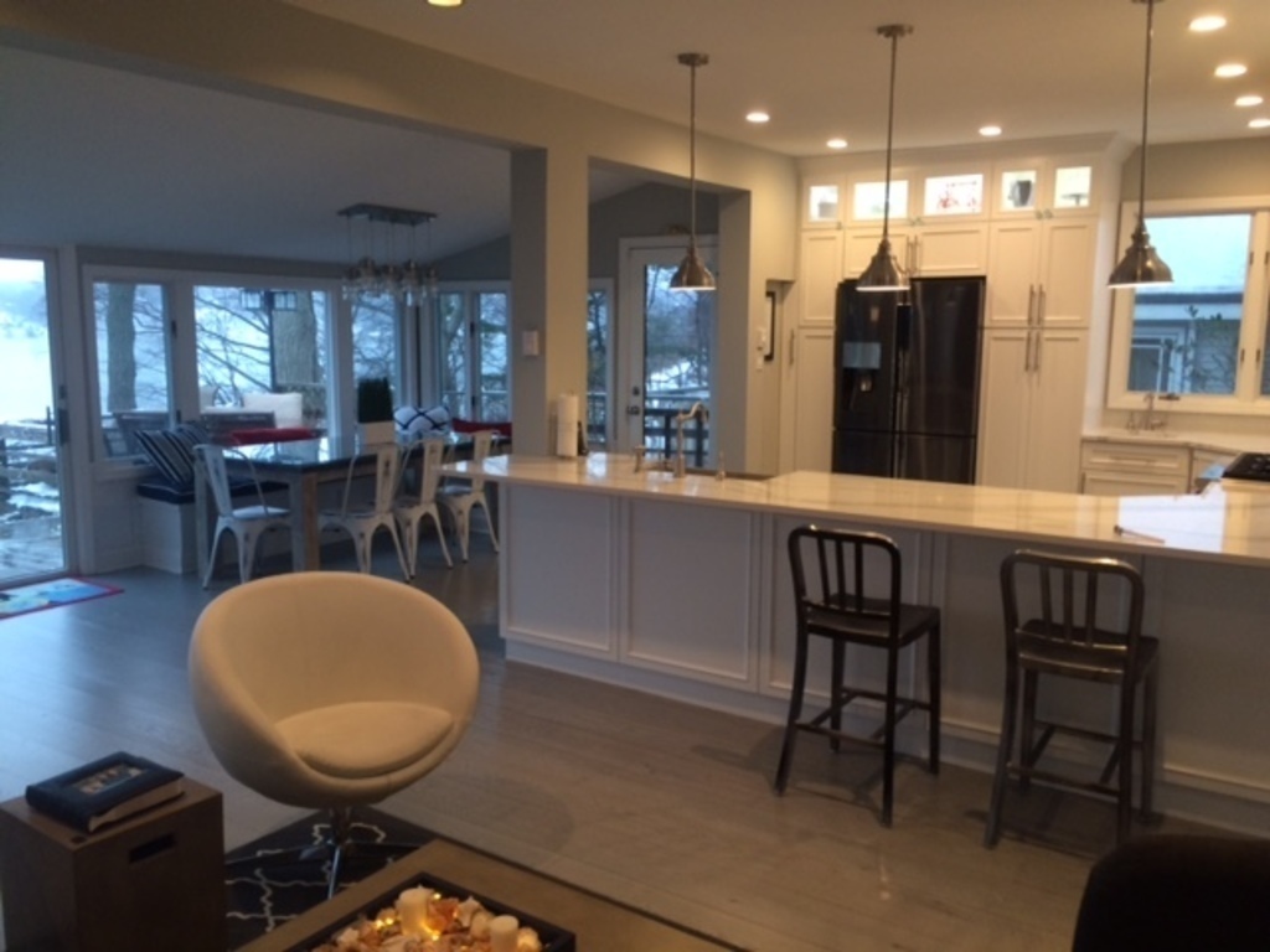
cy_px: 476
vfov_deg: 48.2
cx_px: 635
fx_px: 1064
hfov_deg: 61.7
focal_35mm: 29
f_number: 2.2
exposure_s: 1/30
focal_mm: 4.15
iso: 100
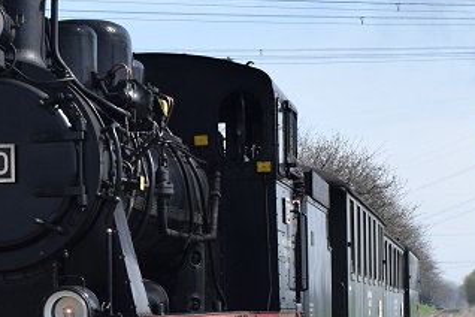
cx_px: 146
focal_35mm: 136
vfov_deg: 10.0
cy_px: 296
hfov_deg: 15.0
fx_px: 1794
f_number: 8
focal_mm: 24
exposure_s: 1/250
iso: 100
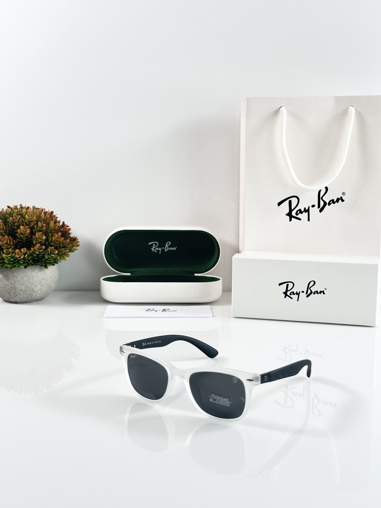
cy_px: 254
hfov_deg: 30.3
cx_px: 190
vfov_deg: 39.7
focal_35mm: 48
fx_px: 704
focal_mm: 6.86
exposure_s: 1/100
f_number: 1.78
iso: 64
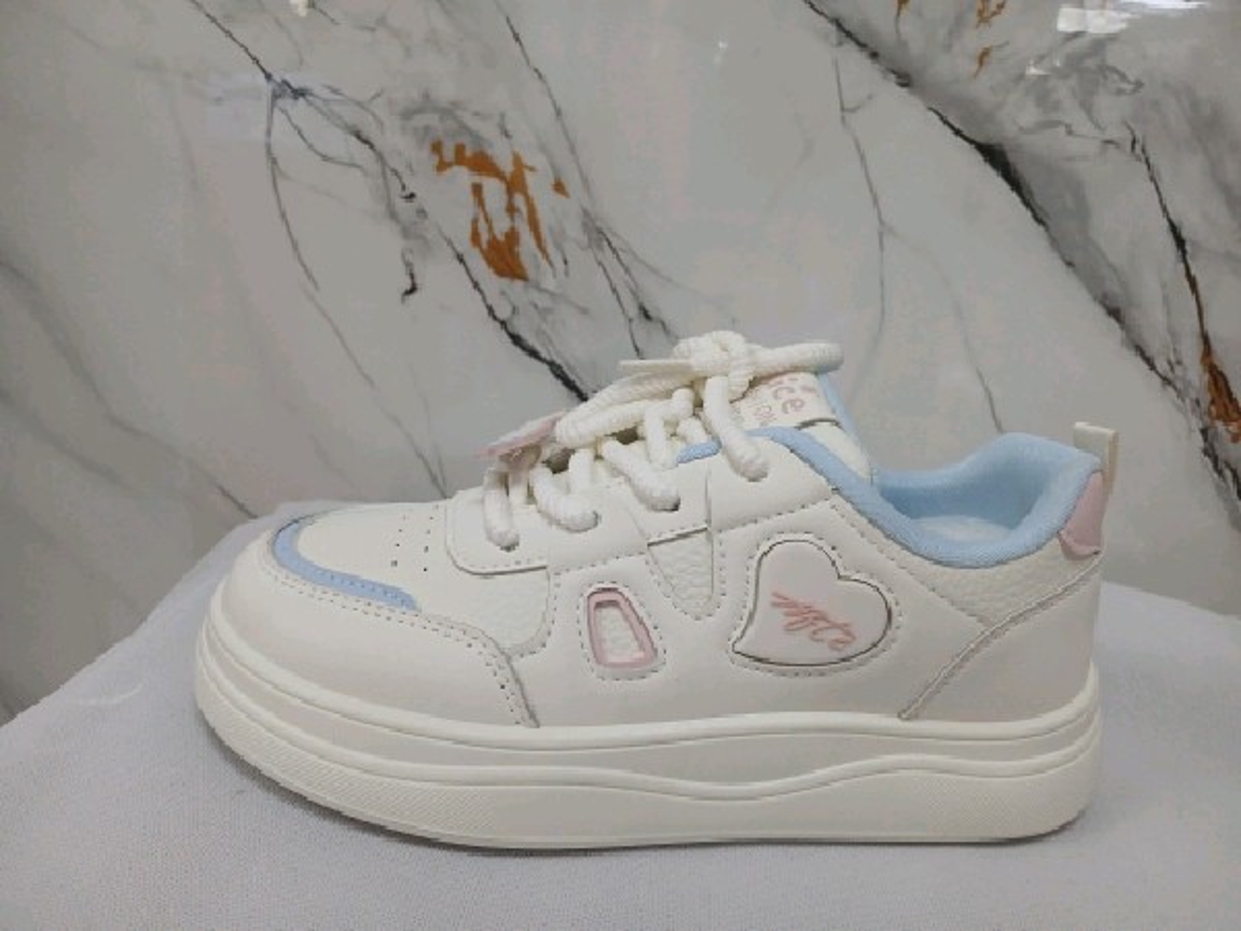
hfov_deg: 67.3
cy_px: 466
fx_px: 932
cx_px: 620
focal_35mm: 26
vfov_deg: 53.1
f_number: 1.8
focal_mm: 3.98
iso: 160
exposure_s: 1/60.2
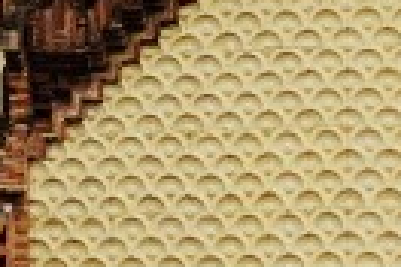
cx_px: 507
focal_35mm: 260
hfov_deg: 7.8
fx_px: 2896
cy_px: 194
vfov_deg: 5.3
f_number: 6.3
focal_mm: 43
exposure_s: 1/125
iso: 100
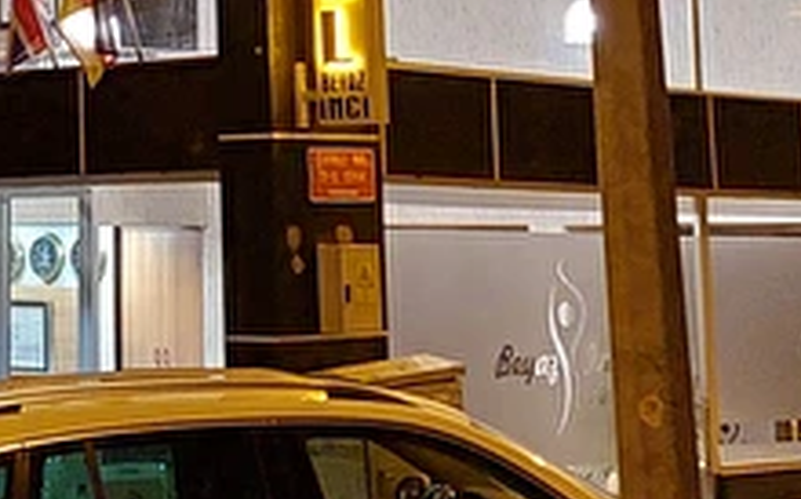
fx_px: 1941
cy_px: -353
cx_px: -66
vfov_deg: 13.4
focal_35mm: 89
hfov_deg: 22.1
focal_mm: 5.23
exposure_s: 1/33
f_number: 1.8
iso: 400
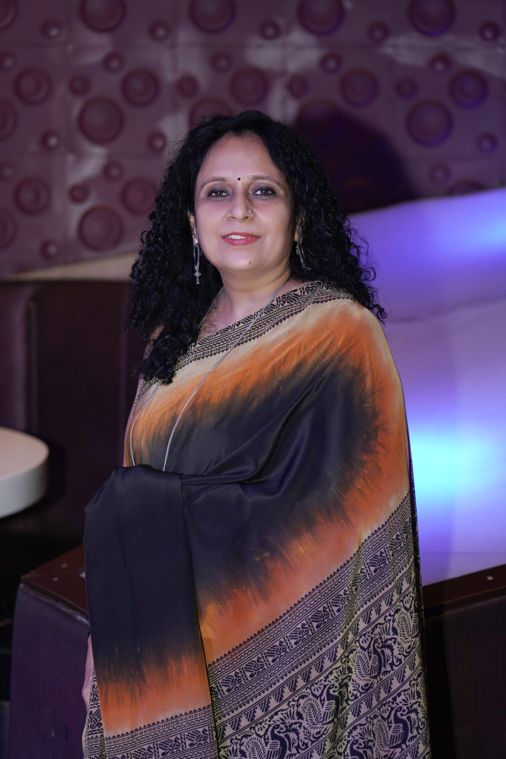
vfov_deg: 21.0
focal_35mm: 97
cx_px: 253
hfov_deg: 14.1
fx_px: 2045
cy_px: 380
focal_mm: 97
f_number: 4
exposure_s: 1/125
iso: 1000
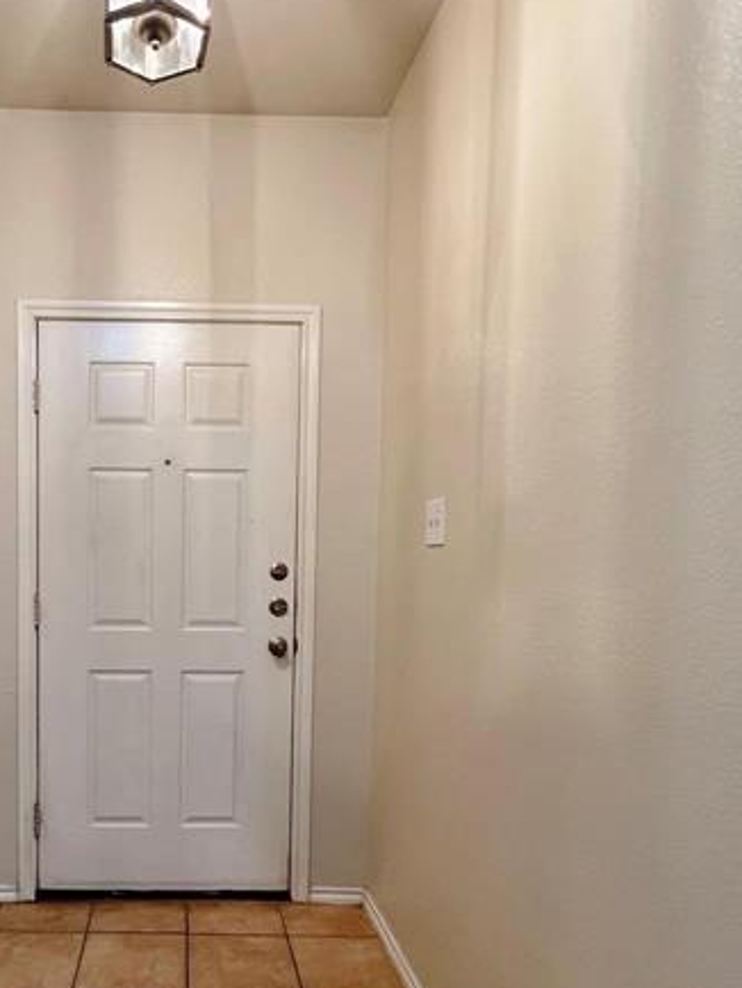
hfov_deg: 55.8
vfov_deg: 73.2
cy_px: 585
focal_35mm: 23
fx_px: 657
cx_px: 178
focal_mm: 1.57
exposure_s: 1/60
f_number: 1.8
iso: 250
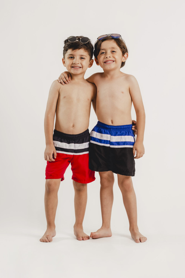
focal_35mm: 75
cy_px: 139
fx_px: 578
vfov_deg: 27.0
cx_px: 92
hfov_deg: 18.2
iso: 100
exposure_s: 1/160
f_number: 4
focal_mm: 50
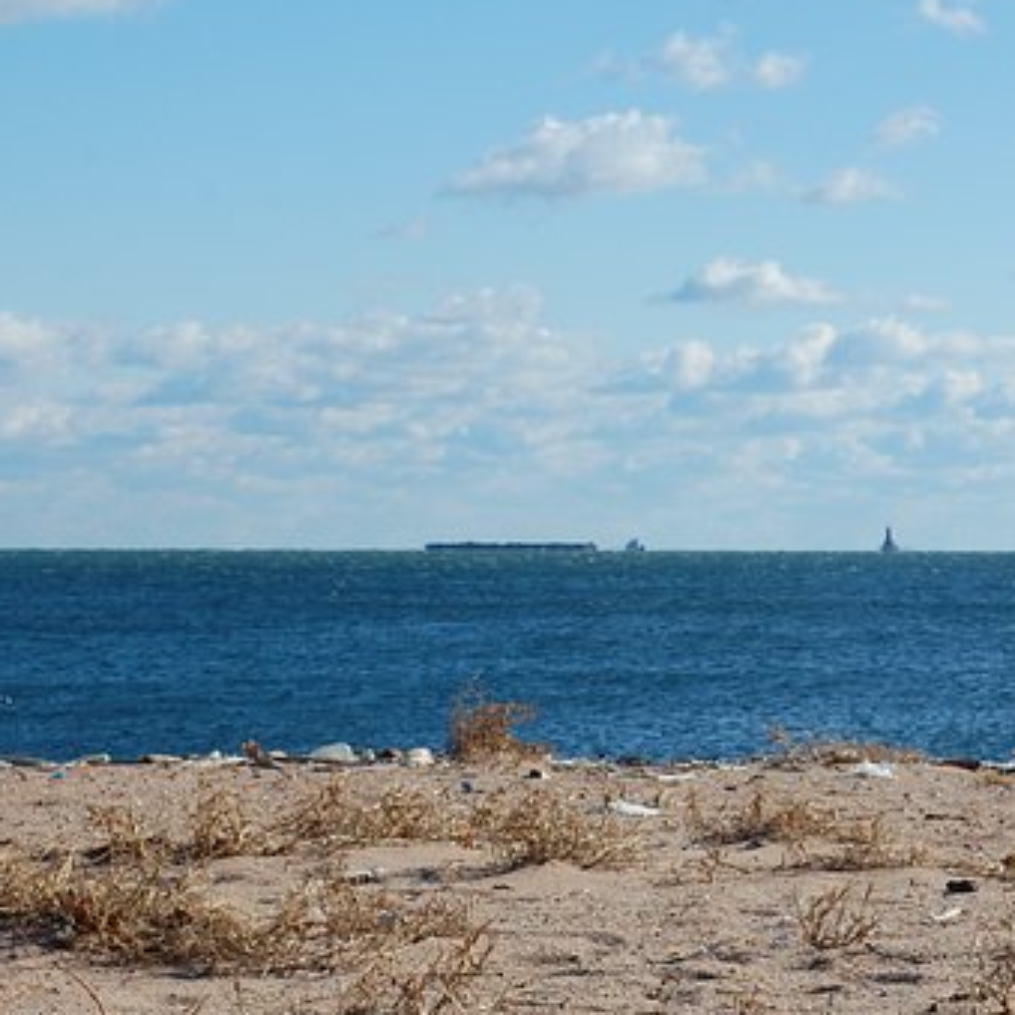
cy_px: 579
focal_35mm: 141
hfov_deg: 12.3
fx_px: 4677
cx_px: 877
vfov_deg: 12.4
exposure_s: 1/320
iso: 200
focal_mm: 50
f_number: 10
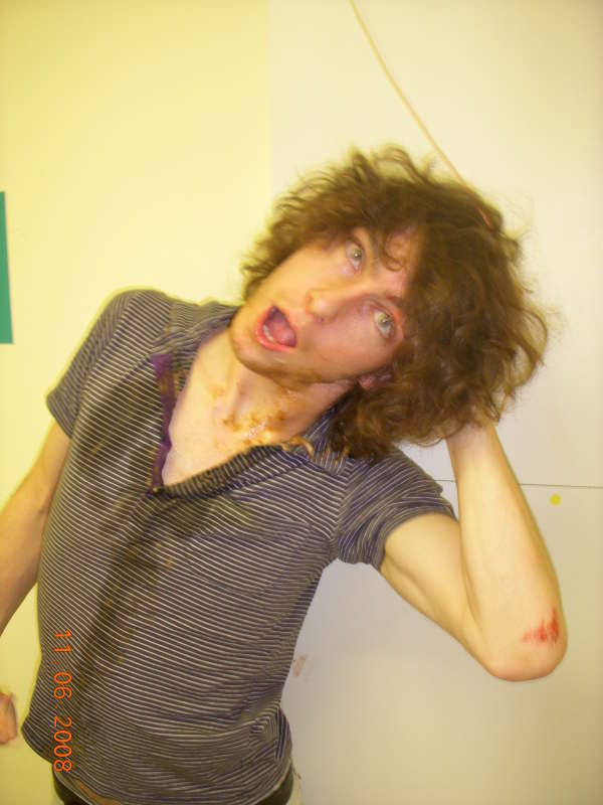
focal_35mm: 38
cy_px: 402
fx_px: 883
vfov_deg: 49.0
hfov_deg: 37.7
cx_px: 302
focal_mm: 6.3
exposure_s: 1/20
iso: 200
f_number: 3.3
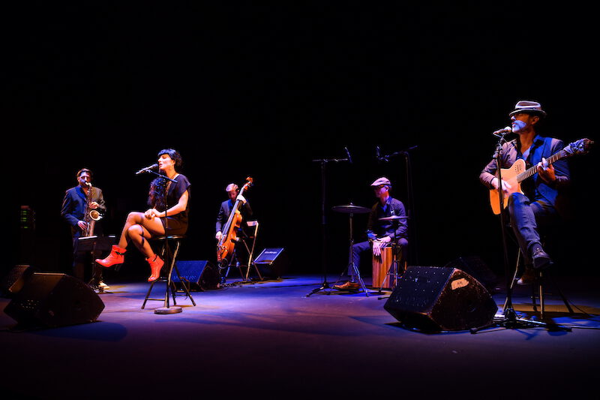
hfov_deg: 60.3
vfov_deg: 42.3
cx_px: 300
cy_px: 200
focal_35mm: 31
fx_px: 517
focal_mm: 31
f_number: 2.8
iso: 800
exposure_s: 1/160
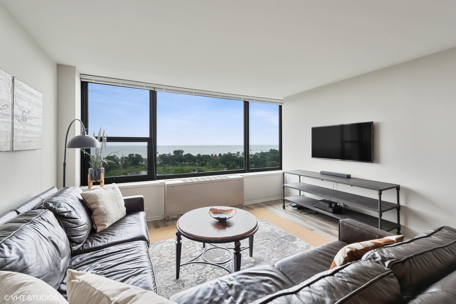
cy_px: 152
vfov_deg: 77.3
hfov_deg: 100.4
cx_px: 228
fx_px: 190
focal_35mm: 15
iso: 320
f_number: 8
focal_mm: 15
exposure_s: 1/8
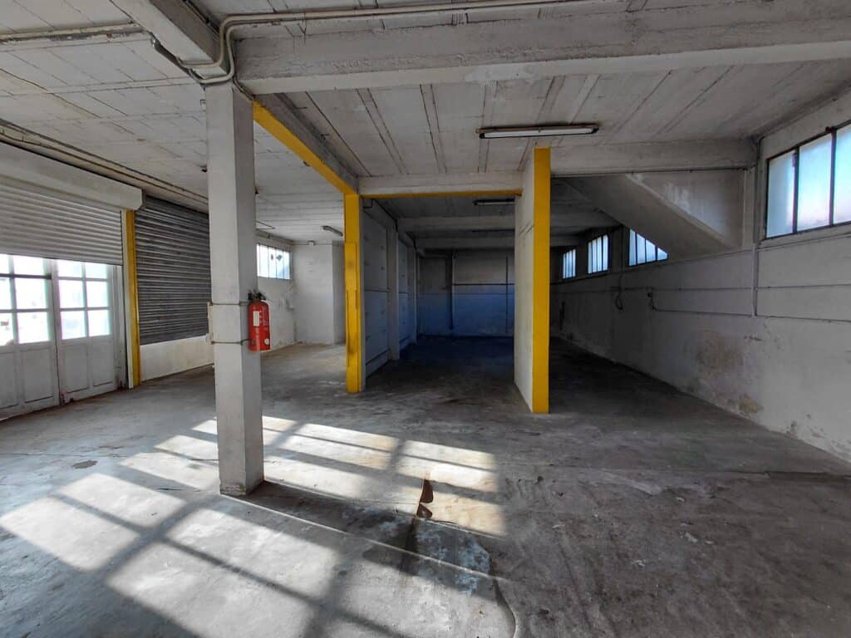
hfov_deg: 94.5
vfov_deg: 78.1
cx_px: 426
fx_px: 393
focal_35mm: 16
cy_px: 319
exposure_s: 1/132
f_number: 2.2
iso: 40
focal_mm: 1.64
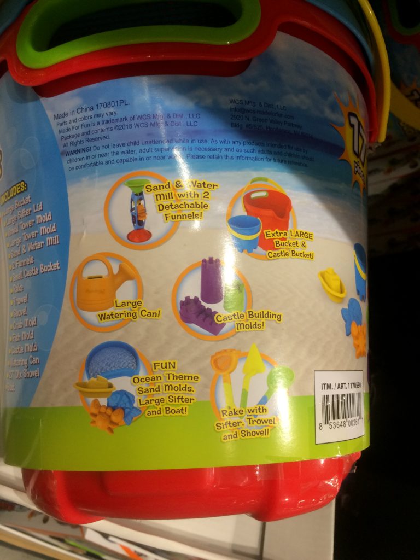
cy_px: 280
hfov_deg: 48.2
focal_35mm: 29
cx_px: 210
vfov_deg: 61.7
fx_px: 469
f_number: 2.2
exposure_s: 1/33
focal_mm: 4.15
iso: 64
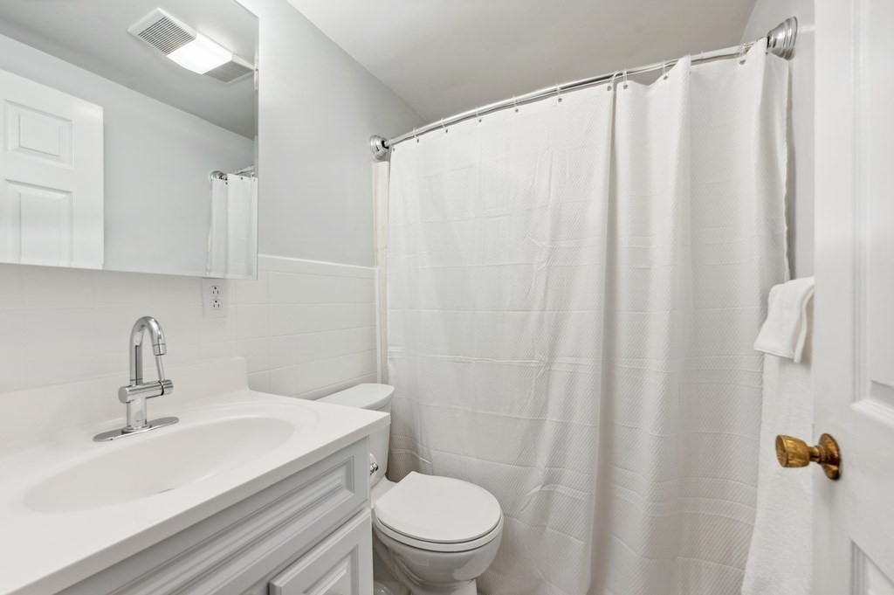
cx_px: 447
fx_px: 347
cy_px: 298
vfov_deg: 81.1
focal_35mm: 14
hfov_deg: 104.3
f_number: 8
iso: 100
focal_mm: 14
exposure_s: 1/8
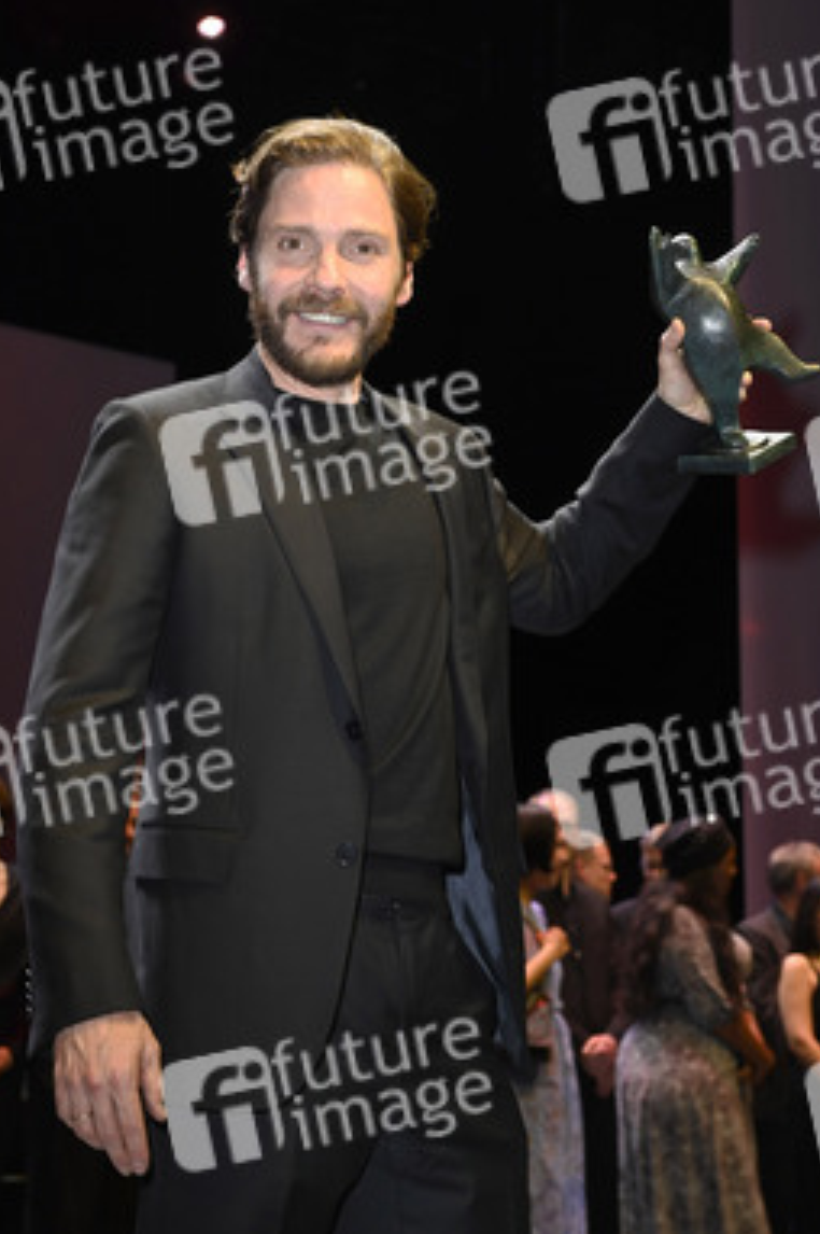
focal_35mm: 65
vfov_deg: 31.0
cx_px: 420
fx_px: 2225
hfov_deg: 20.9
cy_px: 611
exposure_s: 1/60
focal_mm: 62
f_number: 5.6
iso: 1250
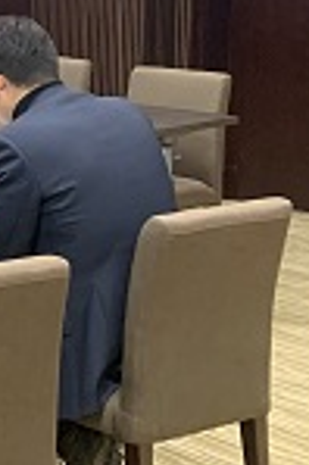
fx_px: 1290
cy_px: 62
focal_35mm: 100
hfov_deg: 10.7
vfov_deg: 20.1
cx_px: -534
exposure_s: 1/40
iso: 400
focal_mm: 4.25
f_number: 1.8
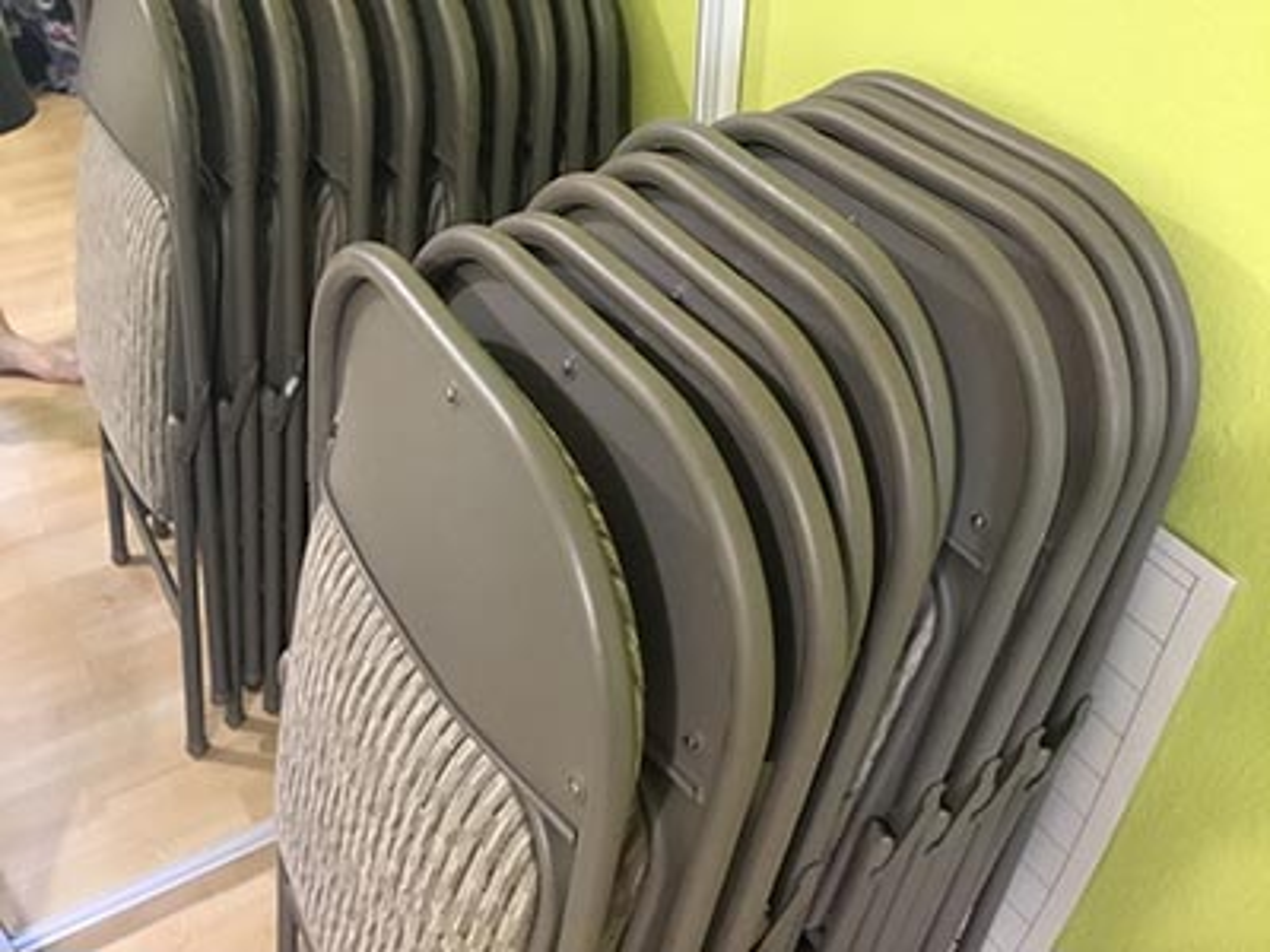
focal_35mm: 31
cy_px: 476
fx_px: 1137
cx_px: 635
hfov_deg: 58.4
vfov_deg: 45.4
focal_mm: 3.3
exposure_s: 1/15
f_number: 2.4
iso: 250
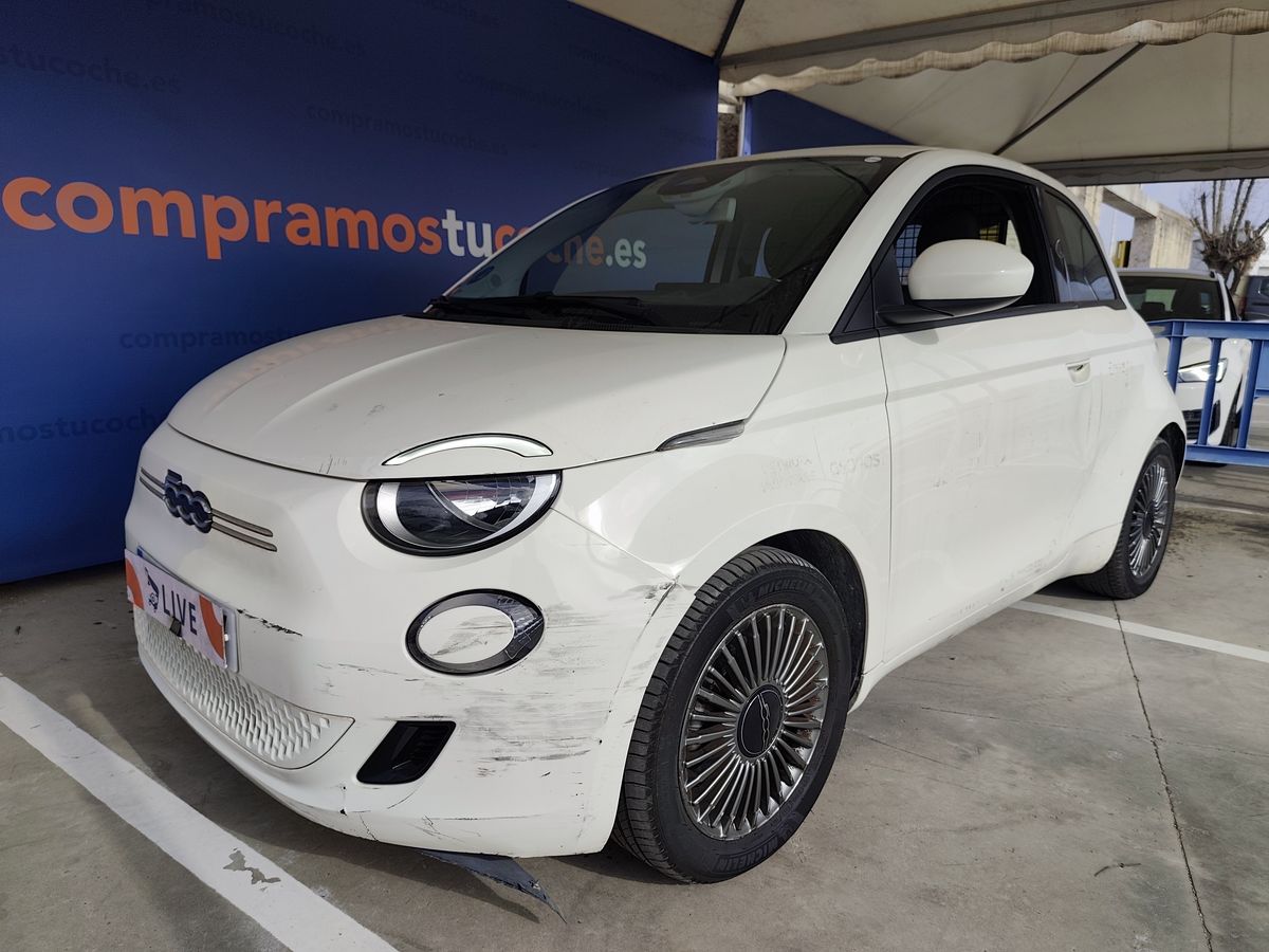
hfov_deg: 73.9
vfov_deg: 58.9
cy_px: 476
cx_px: 634
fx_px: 843
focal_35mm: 23
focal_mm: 6.19
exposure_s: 1/1122
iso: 50
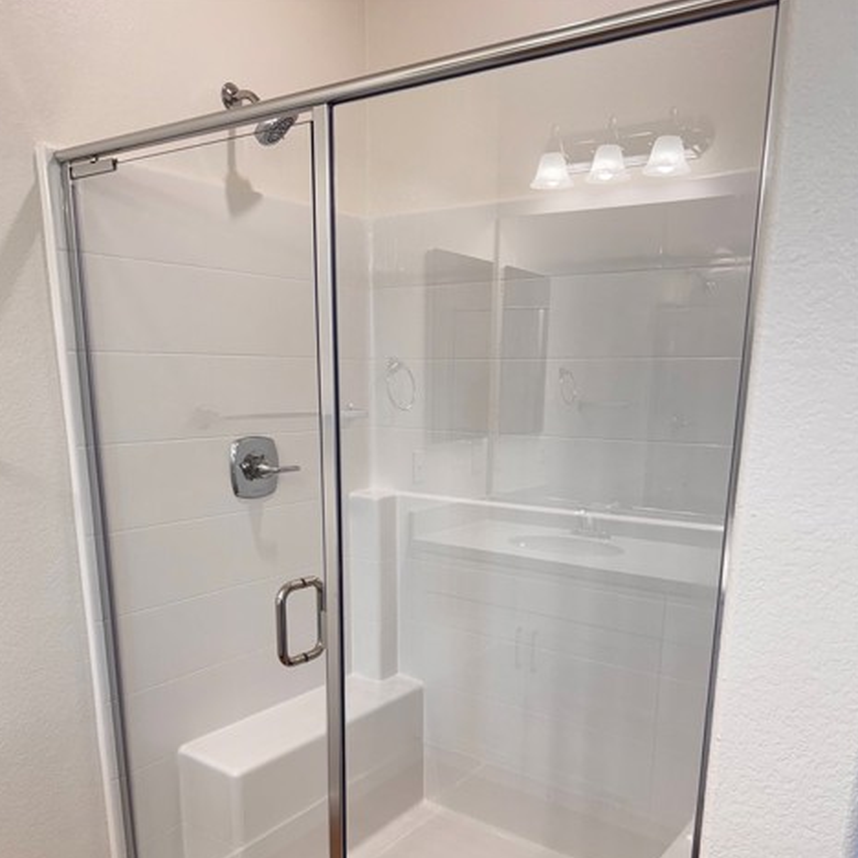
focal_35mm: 29
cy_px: 576
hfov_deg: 55.6
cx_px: 427
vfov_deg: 54.4
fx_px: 813
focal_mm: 6.76
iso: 80
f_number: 1.78
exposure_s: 1/120
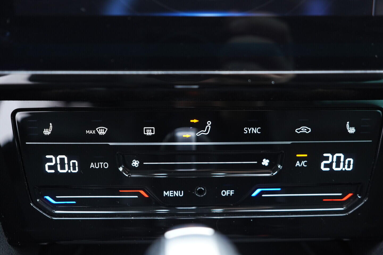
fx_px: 383
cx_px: 192
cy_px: 128
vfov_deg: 36.9
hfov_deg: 53.1
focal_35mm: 36
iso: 800
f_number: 2.8
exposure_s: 1/40
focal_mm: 24
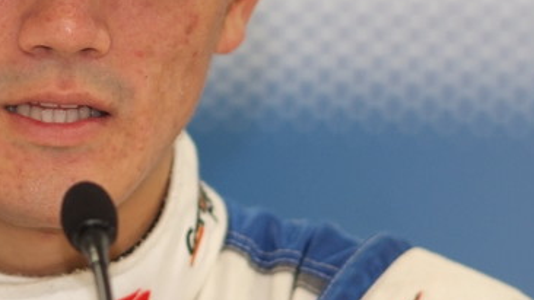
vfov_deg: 2.2
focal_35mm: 557
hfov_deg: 3.9
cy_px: 29
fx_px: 7888
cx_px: 76
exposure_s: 1/125
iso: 800
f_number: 2.8
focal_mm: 180
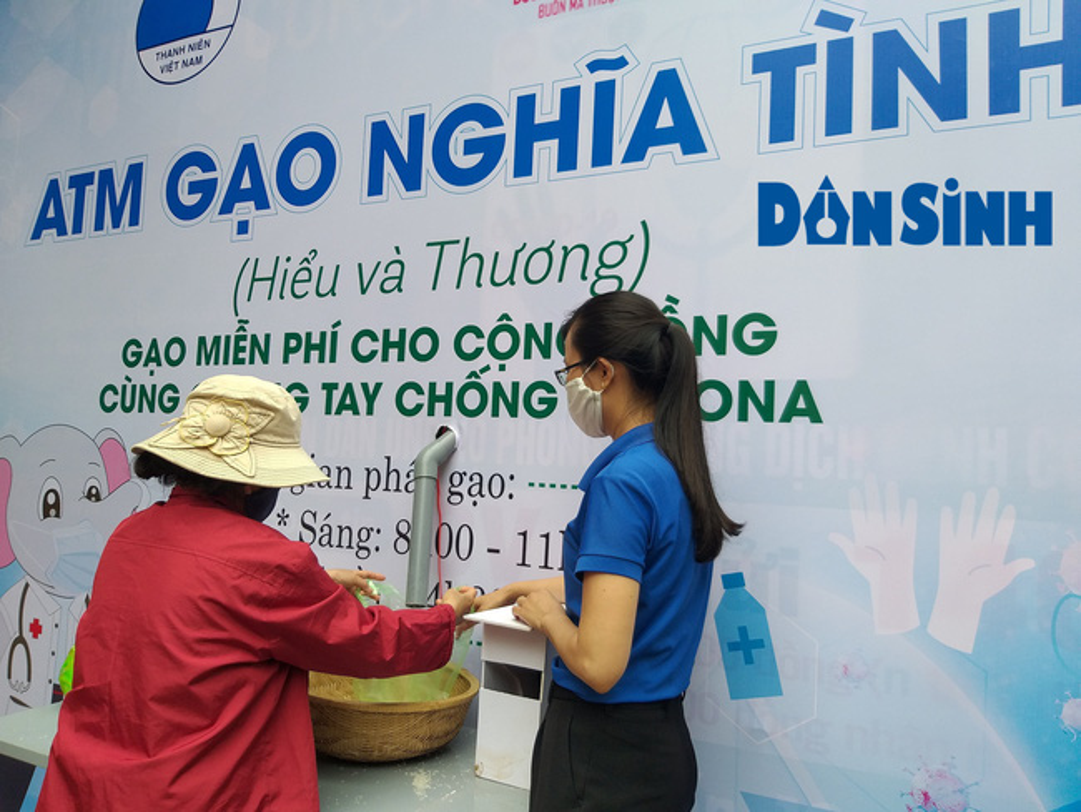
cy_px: 406
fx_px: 812
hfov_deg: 67.3
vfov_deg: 53.1
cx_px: 540
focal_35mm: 26
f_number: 1.7
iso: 40
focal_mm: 3.93
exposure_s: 1/472
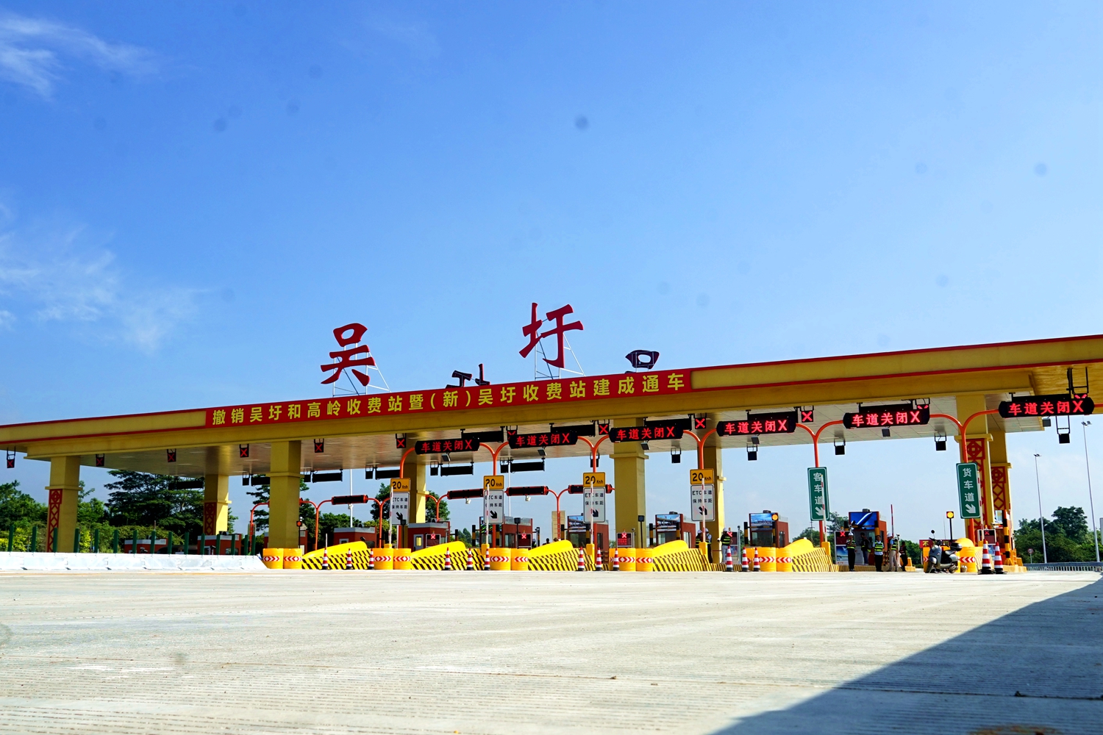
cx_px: 552
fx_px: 1134
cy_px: 368
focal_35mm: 37
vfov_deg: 35.9
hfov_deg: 51.9
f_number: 11
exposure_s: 1/200
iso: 100
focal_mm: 25
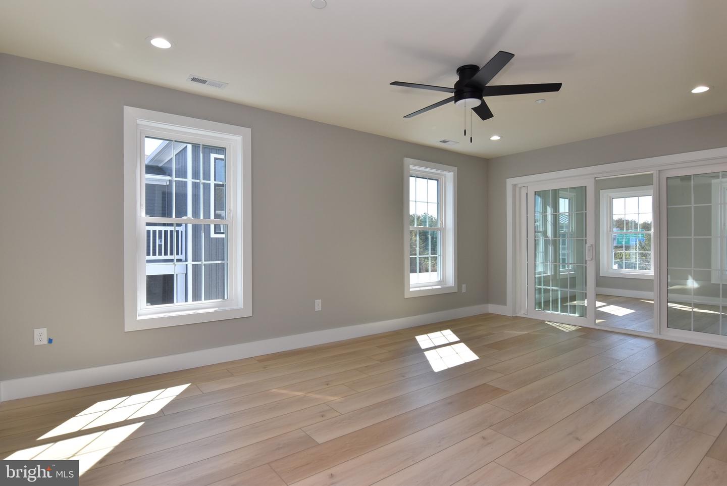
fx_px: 364
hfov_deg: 90.0
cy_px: 243
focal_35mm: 18
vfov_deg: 67.5
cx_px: 364
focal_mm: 12
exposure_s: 1/125
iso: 400
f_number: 9
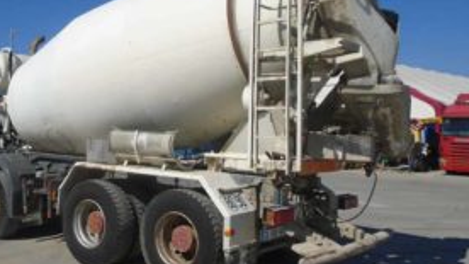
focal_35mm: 41
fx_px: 510
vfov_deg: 29.0
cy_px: 119
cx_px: 158
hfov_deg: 48.6
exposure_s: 1/400
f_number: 8
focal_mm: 4.6
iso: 100
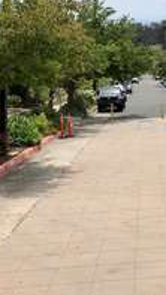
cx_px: 167
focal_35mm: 62
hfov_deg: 18.9
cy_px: 171
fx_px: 485
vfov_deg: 33.8
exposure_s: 1/3003
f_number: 1.8
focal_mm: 4
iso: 20
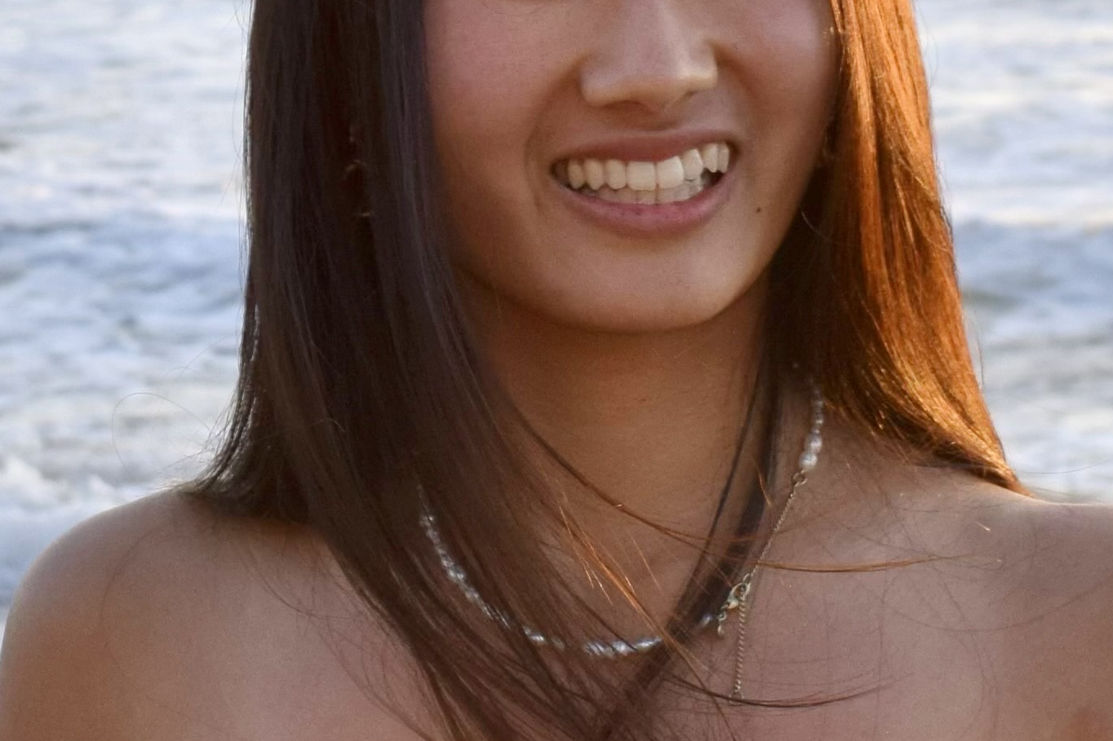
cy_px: 179
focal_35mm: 198
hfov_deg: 10.4
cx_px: 423
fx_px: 6120
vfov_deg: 6.9
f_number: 8
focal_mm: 30
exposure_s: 1/250
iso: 280
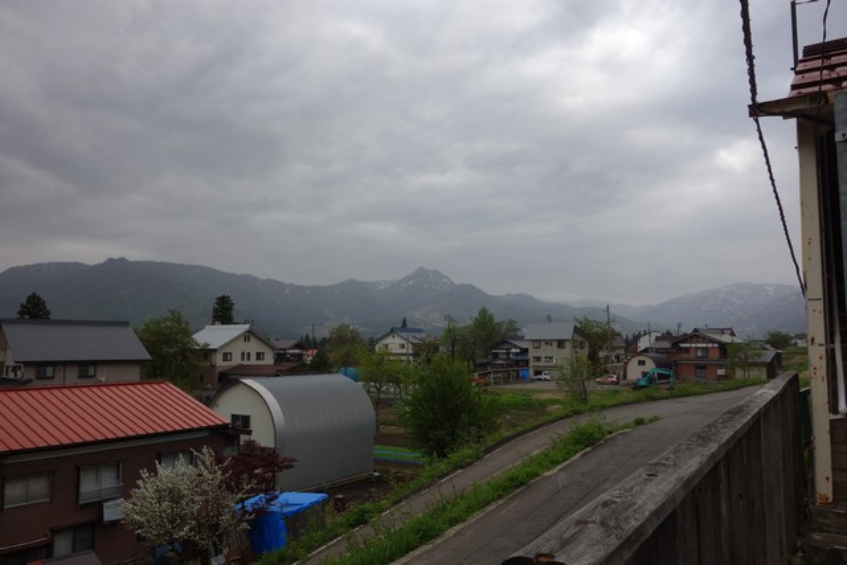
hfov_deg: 65.5
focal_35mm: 28
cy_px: 282
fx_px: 659
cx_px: 424
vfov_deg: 46.4
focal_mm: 10.4
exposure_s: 1/250
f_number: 5.6
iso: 125
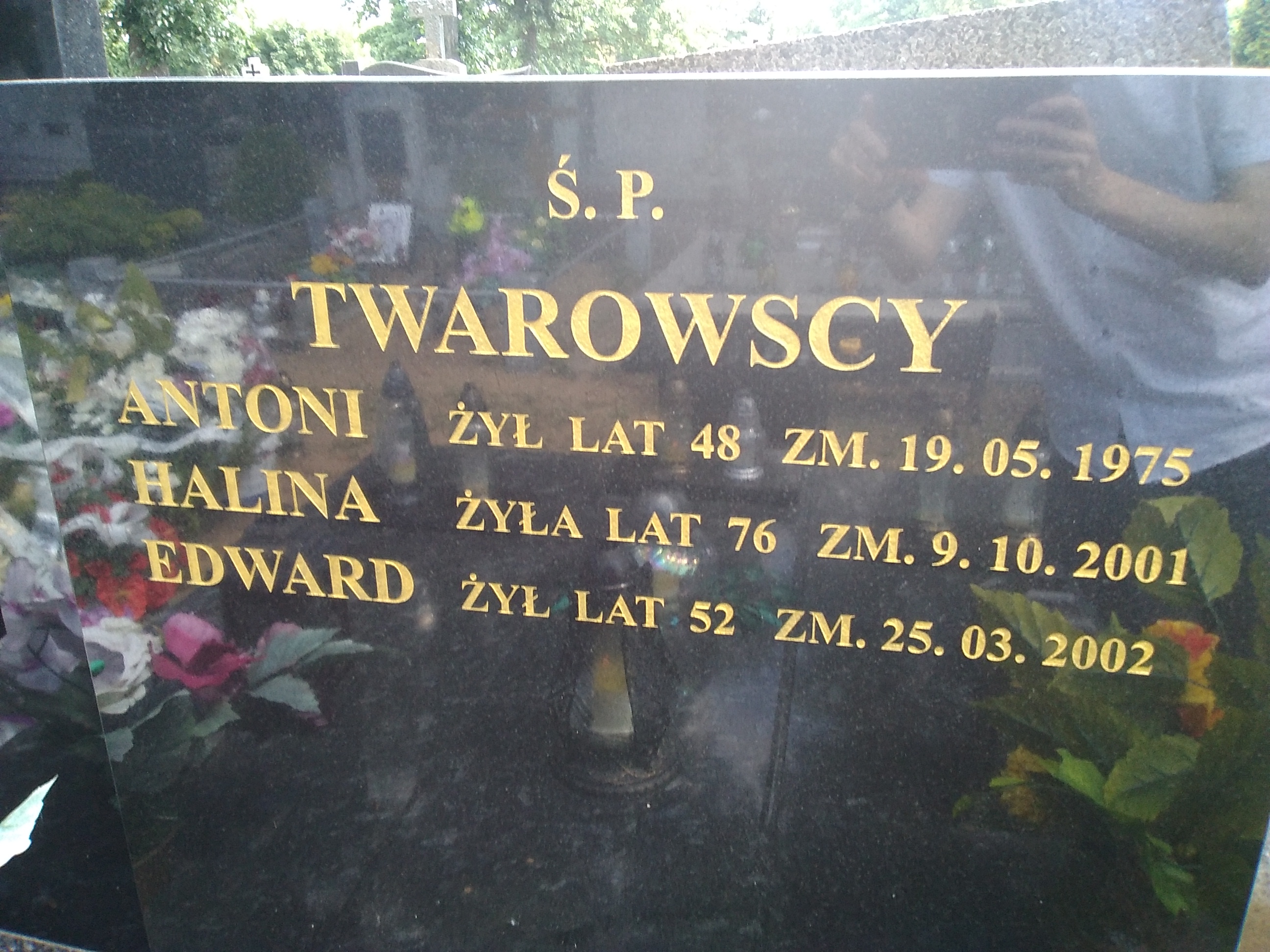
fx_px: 1064
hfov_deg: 61.7
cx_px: 635
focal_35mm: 29
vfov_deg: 48.2
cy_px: 476
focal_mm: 2.39
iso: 112
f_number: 2.4
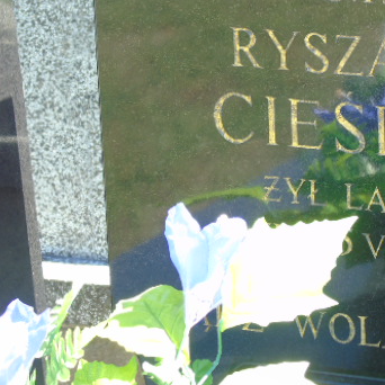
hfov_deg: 8.5
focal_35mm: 205
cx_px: 341
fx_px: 2580
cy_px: 152
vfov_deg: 8.5
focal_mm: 22
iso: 80
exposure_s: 1/50
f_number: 4.6
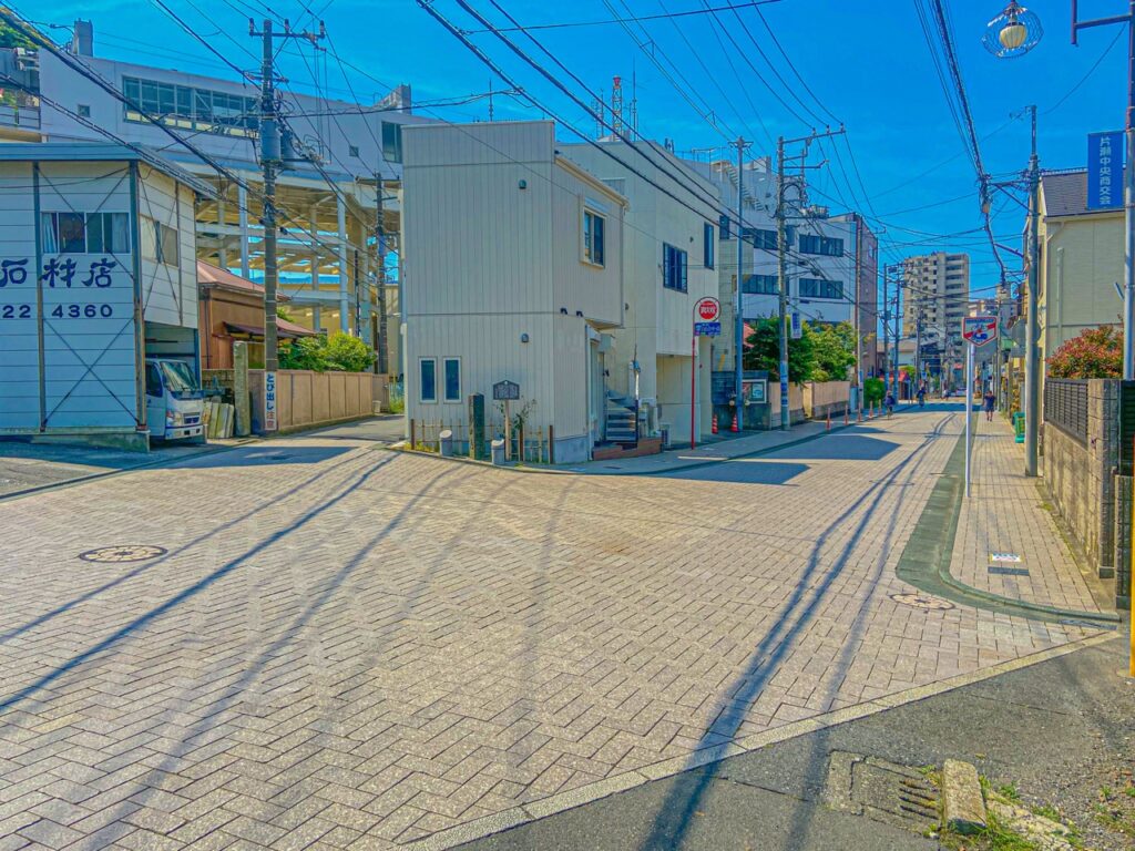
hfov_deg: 67.3
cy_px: 426
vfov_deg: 53.1
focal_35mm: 26
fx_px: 852
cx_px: 568
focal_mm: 4.25
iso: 32
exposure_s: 1/3200
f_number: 1.8
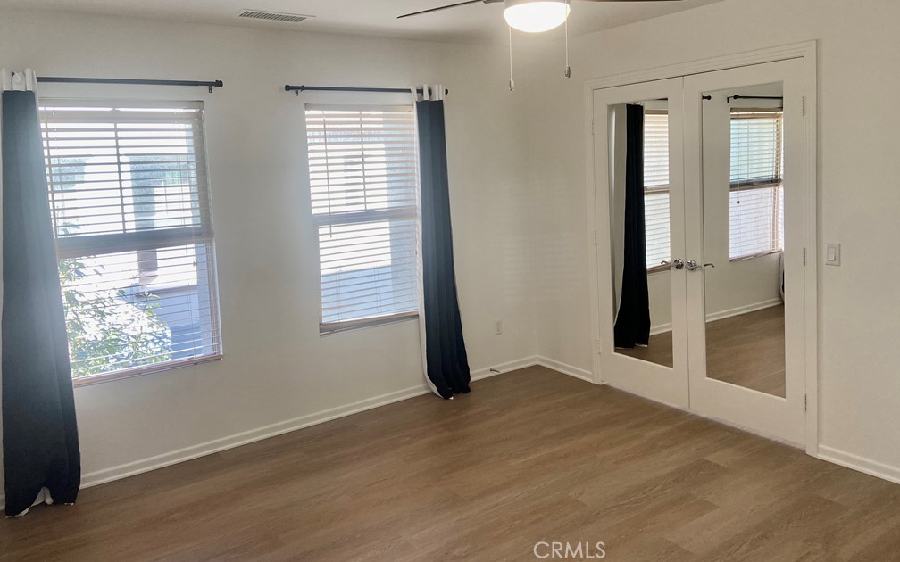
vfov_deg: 44.3
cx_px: 450
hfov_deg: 66.5
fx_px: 687
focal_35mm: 28
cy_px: 220
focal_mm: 4.25
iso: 100
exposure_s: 1/120
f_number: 1.8
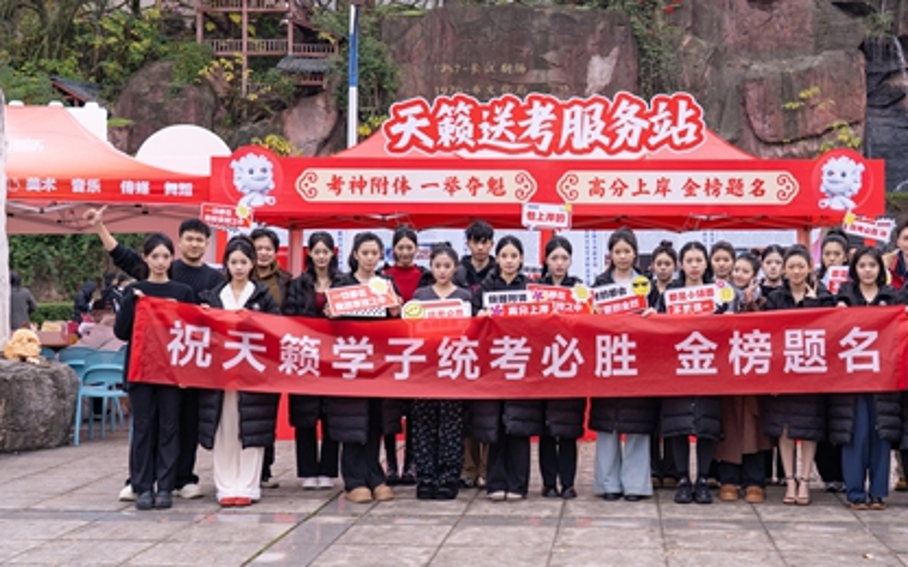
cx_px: 552
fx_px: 1237
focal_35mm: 50
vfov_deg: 25.8
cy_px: 270
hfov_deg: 40.1
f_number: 5.6
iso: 500
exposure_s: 1/640
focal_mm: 34
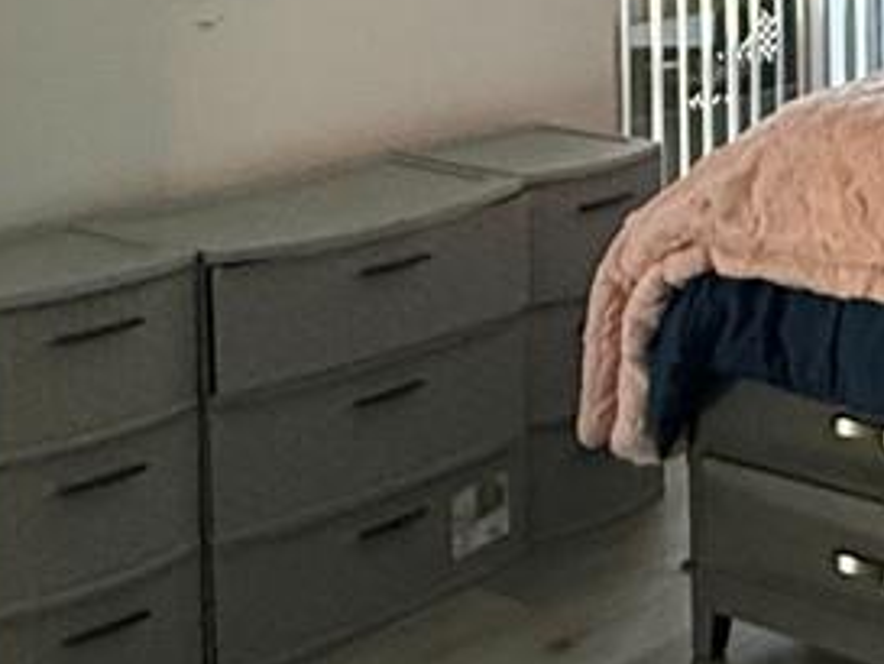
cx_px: 1052
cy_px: -233
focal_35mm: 82
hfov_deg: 22.1
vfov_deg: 16.8
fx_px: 2095
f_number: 2.2
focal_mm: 2.22
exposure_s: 1/42
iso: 250
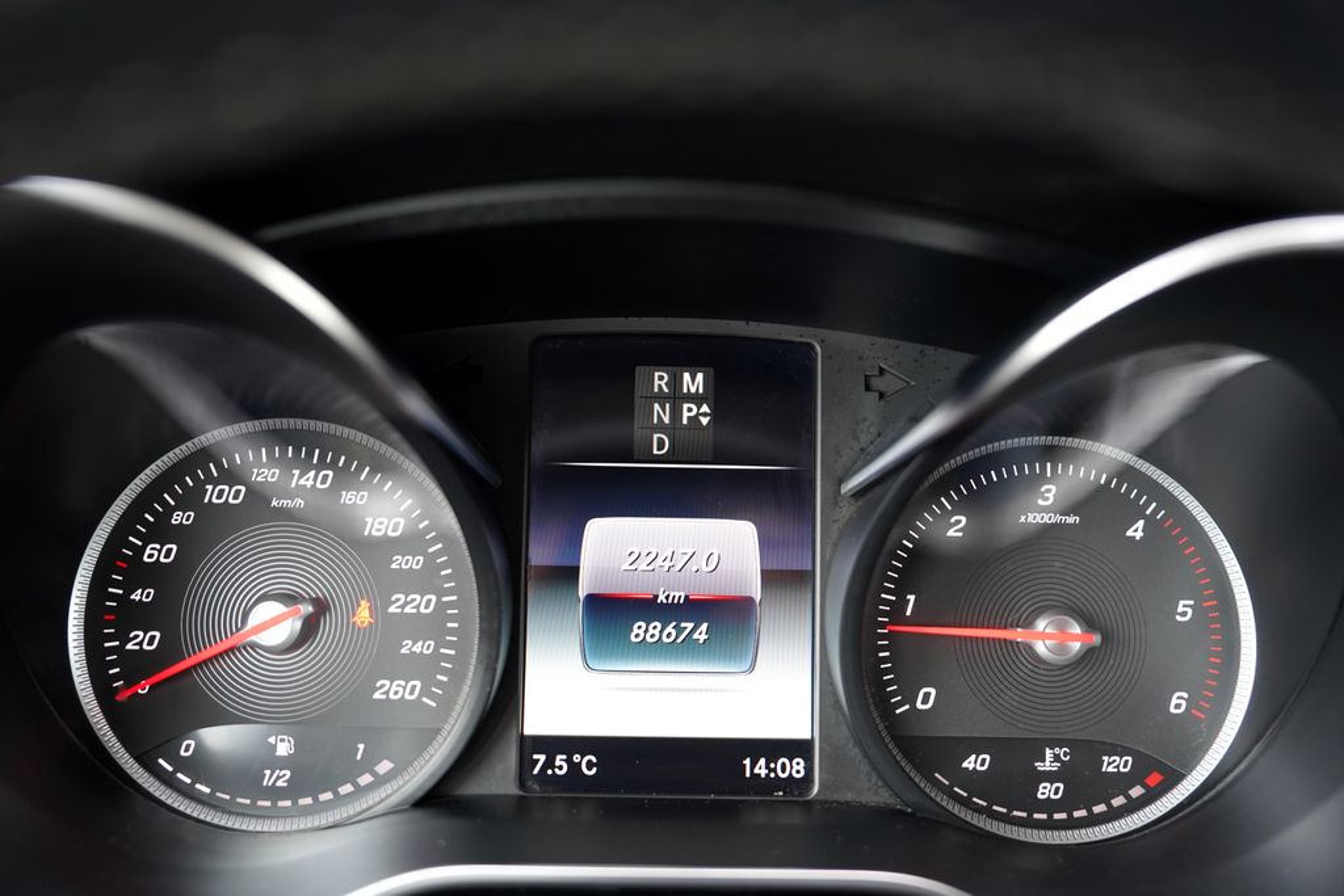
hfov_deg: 57.2
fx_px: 1232
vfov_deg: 40.0
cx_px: 672
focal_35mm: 33
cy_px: 448
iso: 1000
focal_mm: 33
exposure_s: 1/60
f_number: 2.8
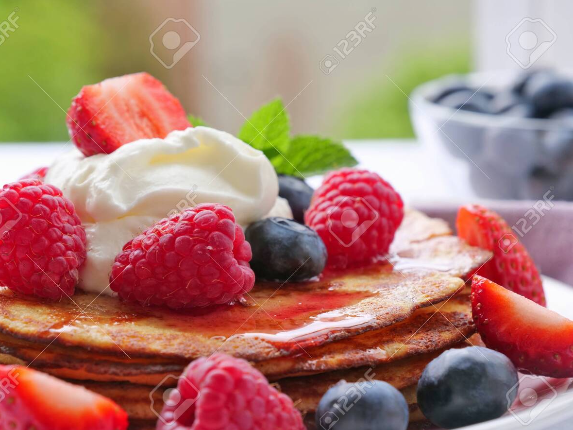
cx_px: 260
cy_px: 228
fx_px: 1970
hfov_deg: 16.5
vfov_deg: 12.5
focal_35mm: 119
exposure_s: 1/80
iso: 200
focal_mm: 54
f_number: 6.3
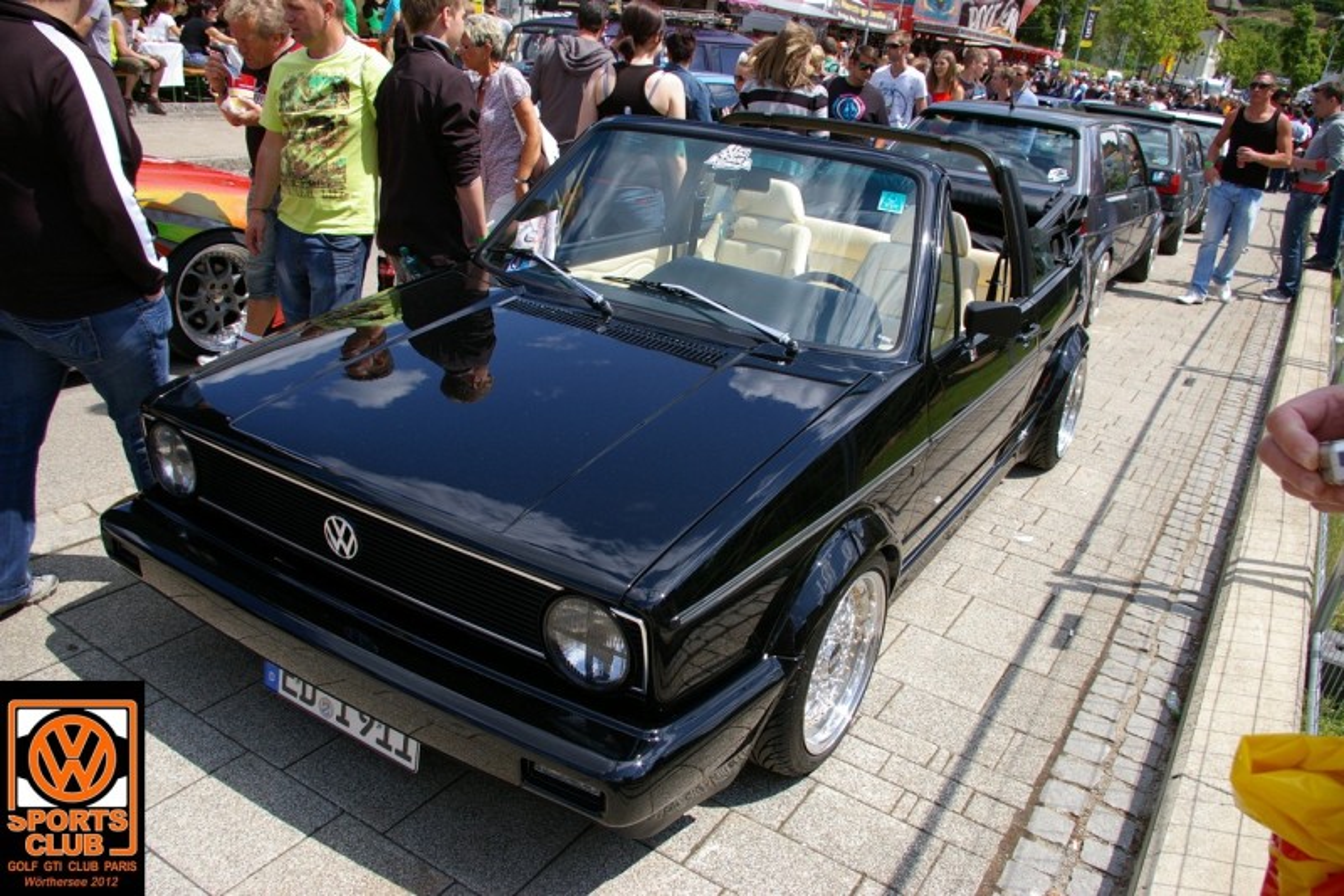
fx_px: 1008
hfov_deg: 67.4
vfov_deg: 47.9
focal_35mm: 27
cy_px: 448
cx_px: 672
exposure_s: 1/350
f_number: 6.7
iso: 200
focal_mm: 18
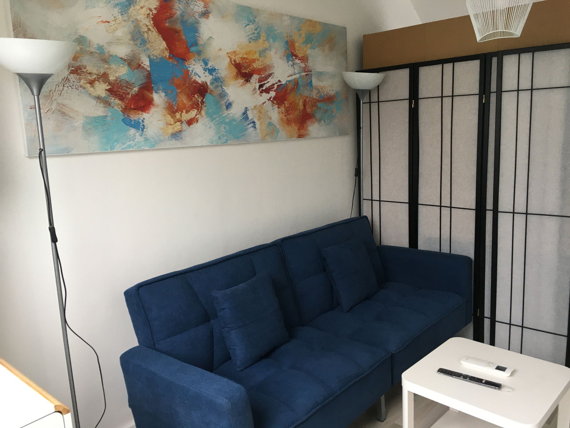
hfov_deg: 61.7
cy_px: 214
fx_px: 478
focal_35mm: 29
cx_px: 285
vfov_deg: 48.2
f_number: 2.2
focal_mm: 4.15
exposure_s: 1/33
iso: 100
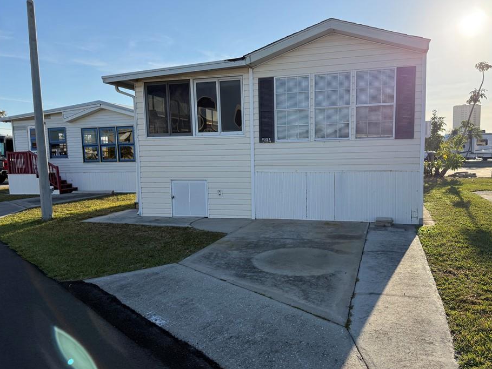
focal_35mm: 27
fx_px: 384
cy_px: 189
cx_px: 273
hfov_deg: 65.1
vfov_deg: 51.4
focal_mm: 6.76
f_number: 1.78
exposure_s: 1/4975
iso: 100
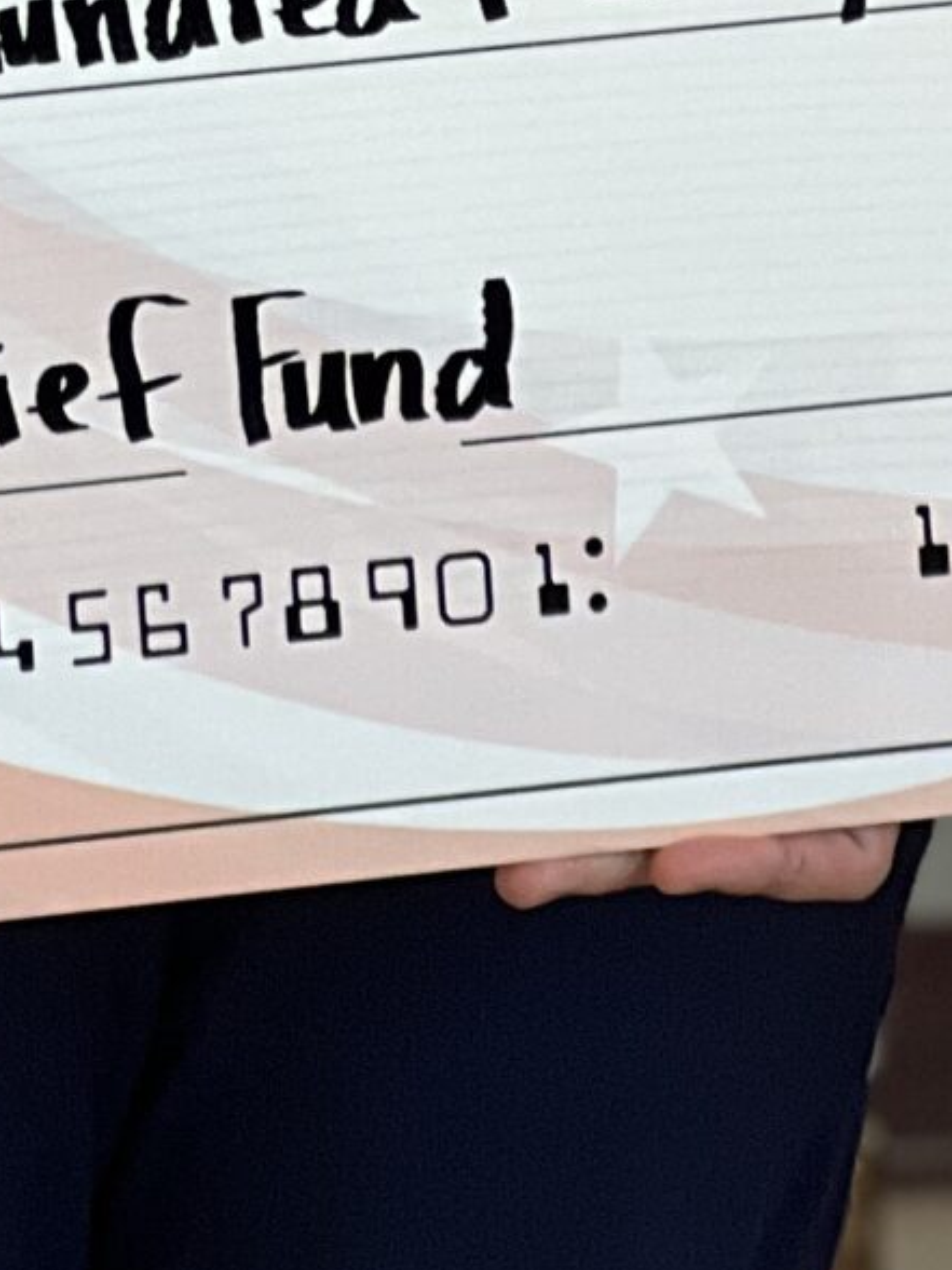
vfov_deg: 5.8
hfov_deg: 4.4
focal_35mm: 335
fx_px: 12284
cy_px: -1324
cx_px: 214
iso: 125
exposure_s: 1/60
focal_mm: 9
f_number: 2.8
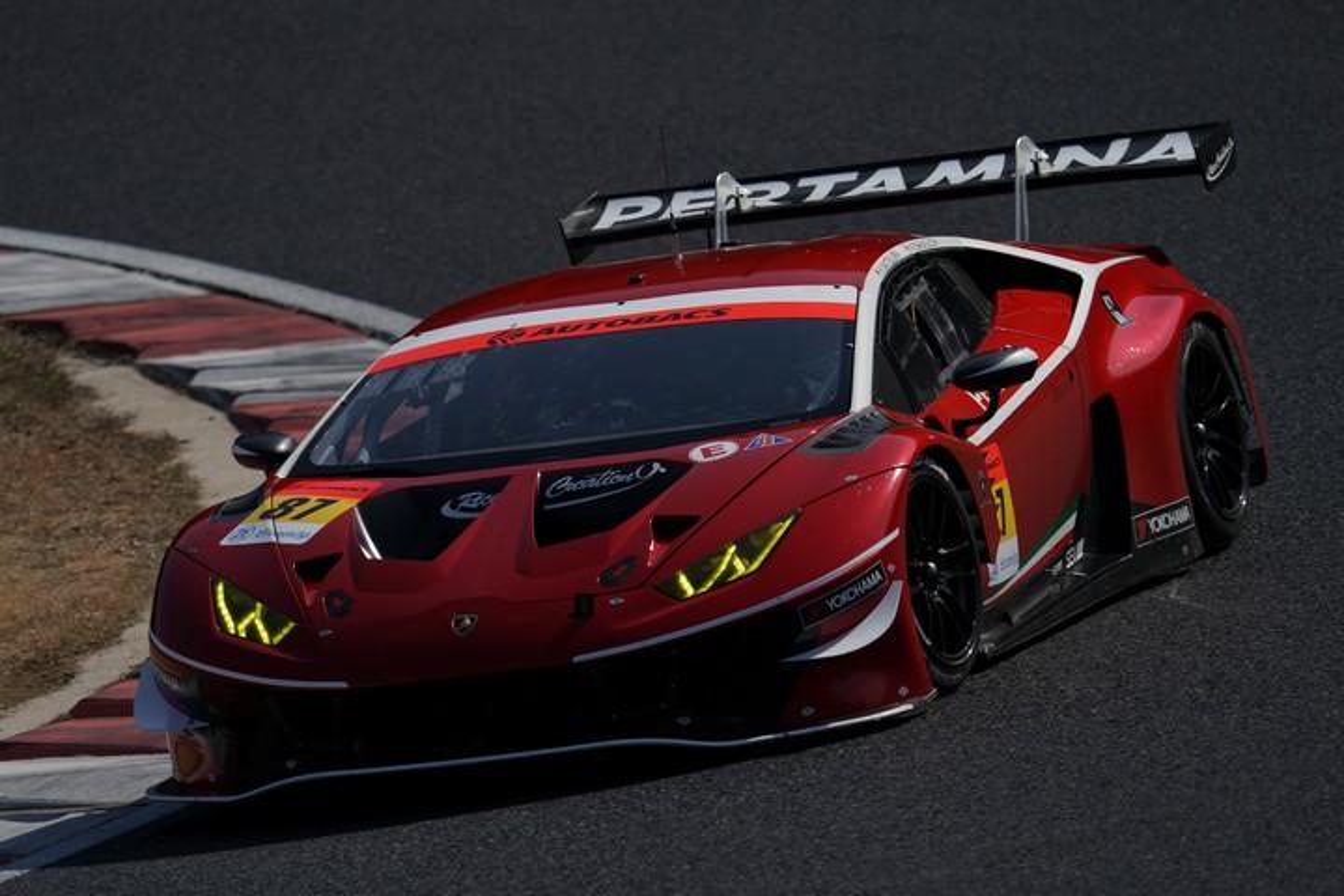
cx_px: 672
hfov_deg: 4.8
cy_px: 448
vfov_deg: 3.2
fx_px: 16052
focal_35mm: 430
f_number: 6.3
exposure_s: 1/1250
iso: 100
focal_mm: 430
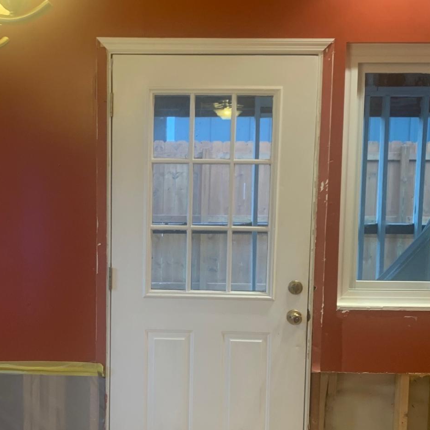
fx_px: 689
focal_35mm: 49
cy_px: 253
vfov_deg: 34.6
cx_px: 141
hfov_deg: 34.3
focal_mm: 4.25
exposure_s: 1/60
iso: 100
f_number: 1.8
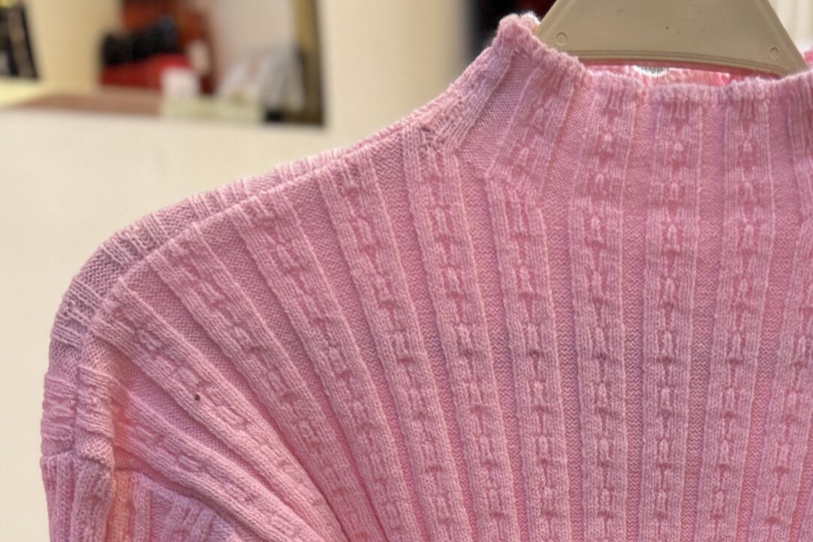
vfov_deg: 20.6
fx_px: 1332
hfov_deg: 33.2
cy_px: 744
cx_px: 625
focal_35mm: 59
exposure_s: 1/50
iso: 250
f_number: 1.78
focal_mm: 6.76
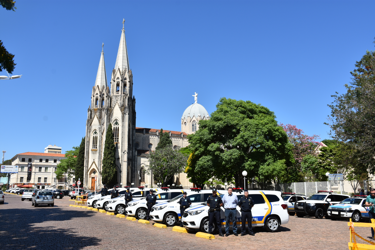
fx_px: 313
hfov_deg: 61.9
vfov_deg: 43.7
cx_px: 188
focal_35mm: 30
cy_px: 125
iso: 160
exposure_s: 1/500
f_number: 8
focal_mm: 20
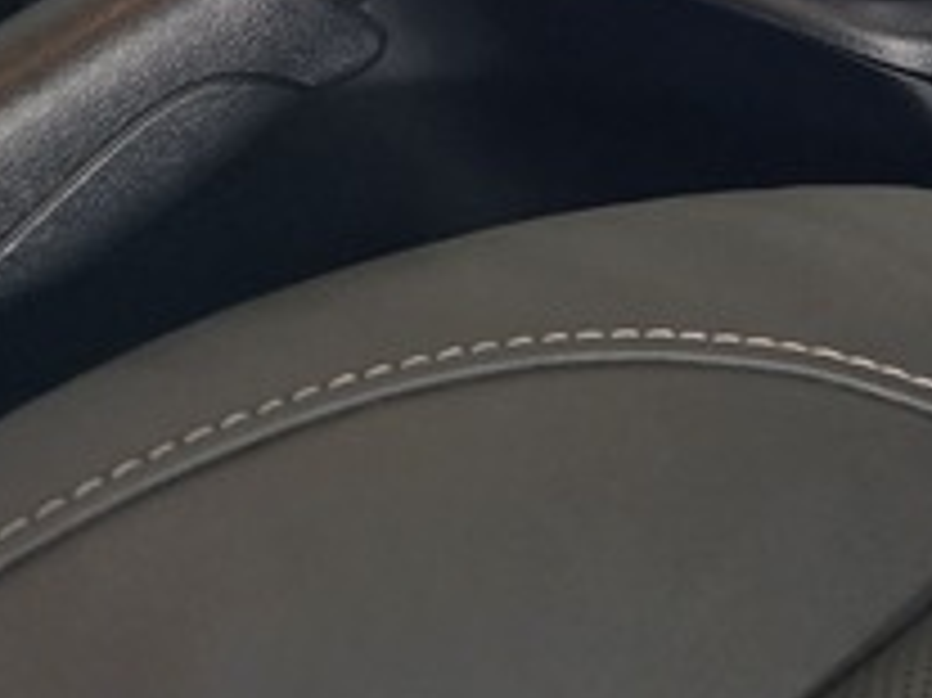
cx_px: 1265
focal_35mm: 114
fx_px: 3068
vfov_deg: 11.1
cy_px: -923
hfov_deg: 16.2
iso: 500
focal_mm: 6.25
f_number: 1.7
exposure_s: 1/100
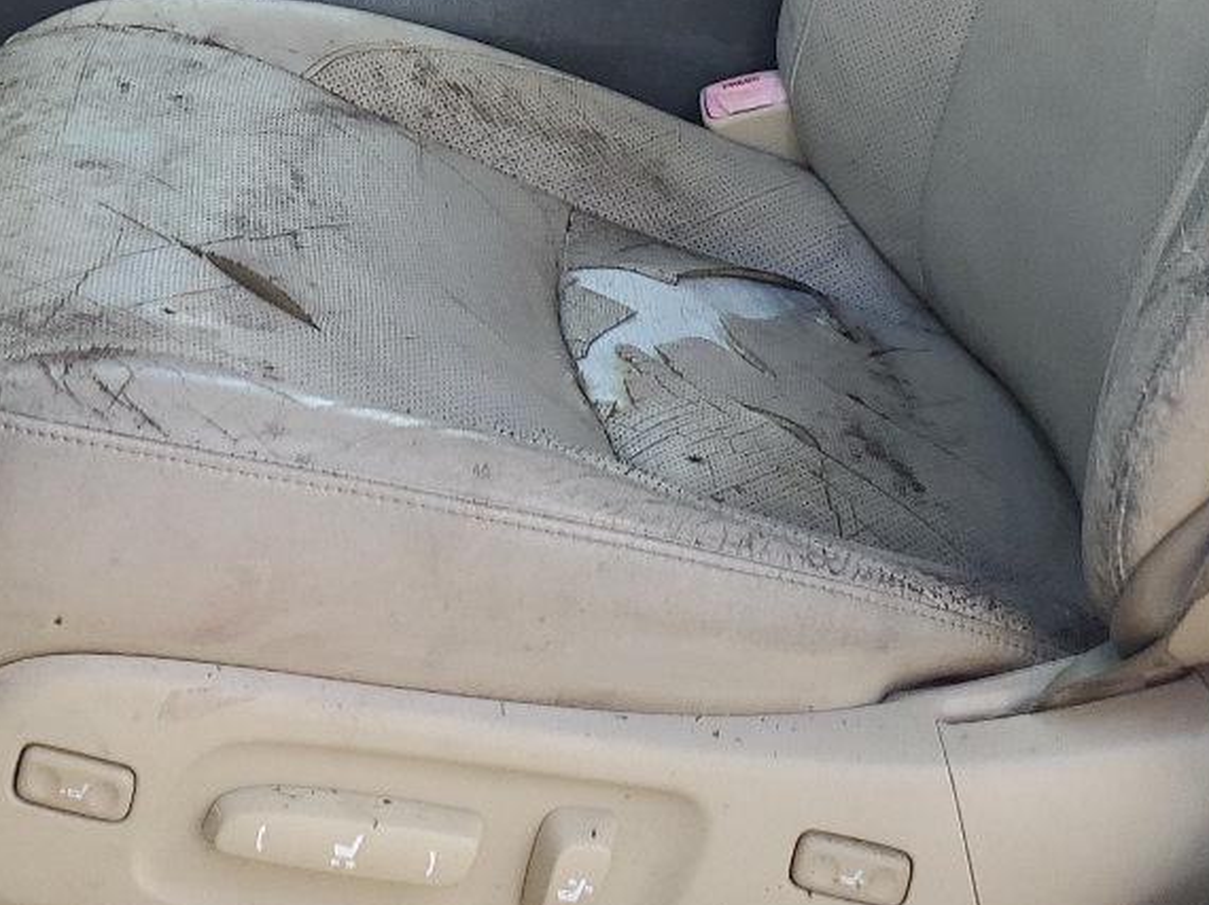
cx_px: 390
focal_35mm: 73
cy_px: -97
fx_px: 2549
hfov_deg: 26.5
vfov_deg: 19.3
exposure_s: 1/250
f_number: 1.5
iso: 50
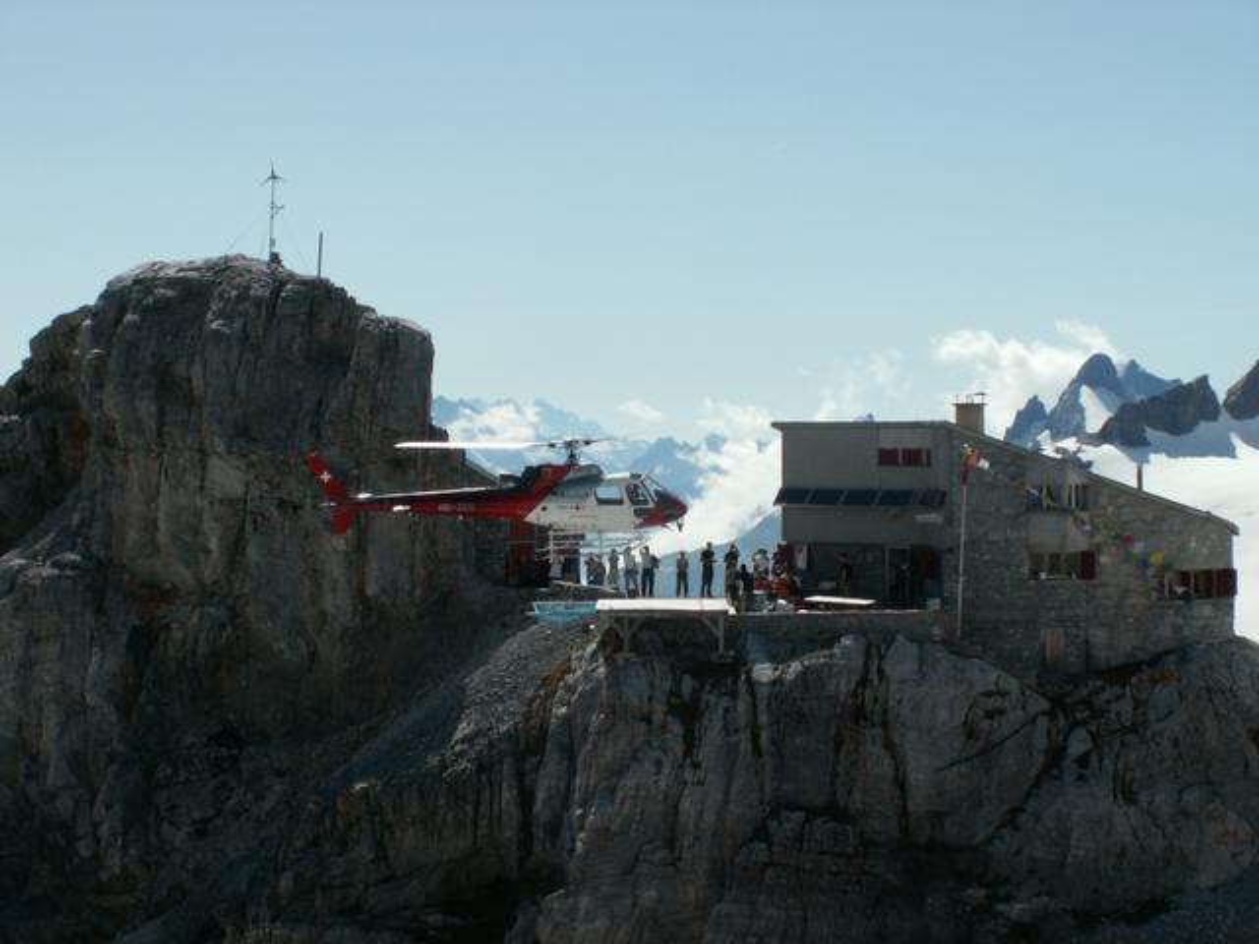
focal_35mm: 78
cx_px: 630
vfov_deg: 18.9
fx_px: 2837
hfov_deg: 25.0
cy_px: 472
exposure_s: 1/250
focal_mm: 13.02
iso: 50
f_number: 8
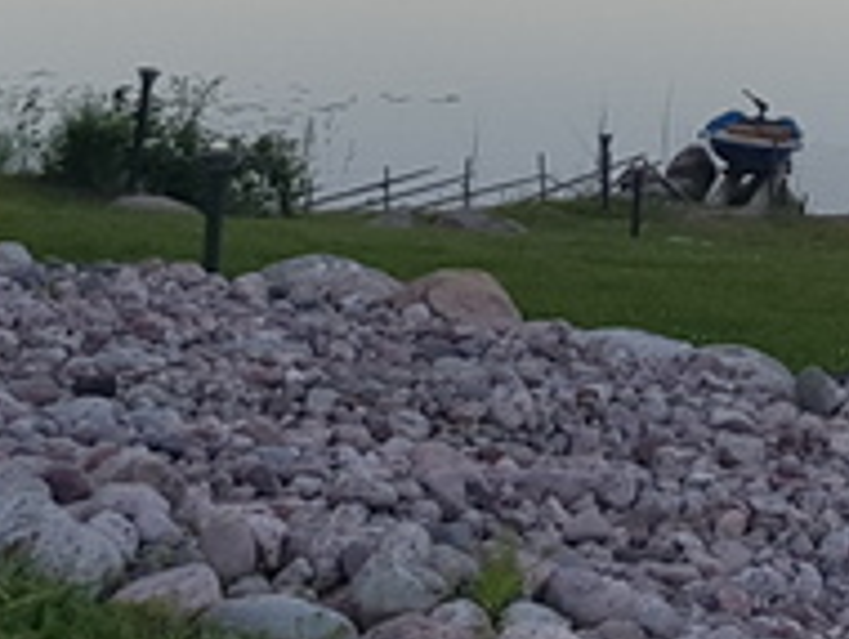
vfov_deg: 10.3
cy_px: -322
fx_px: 3438
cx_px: 862
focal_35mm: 140
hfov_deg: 13.9
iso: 40
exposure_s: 1/276
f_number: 1.7
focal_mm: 4.2
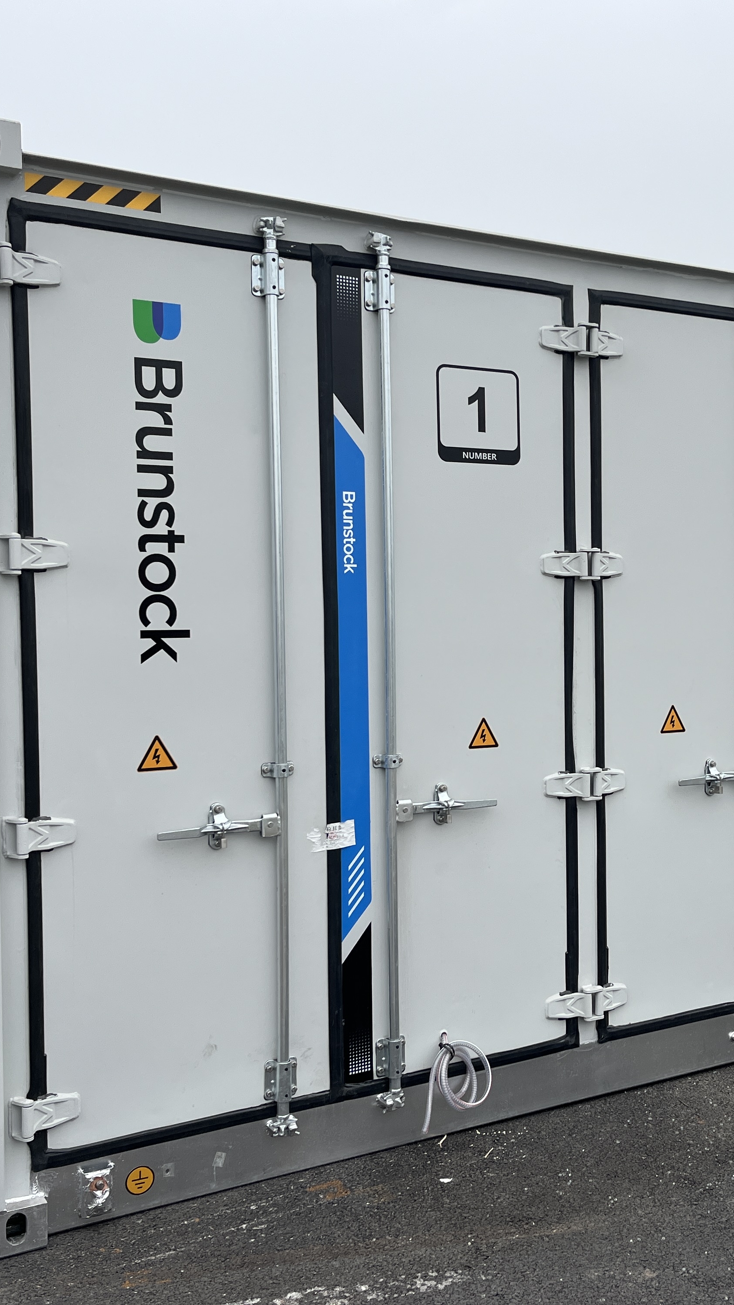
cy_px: 649
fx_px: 1315
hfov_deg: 30.7
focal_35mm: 38
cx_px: 550
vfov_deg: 52.8
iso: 50
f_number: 1.6
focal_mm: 5.1
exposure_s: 1/1186
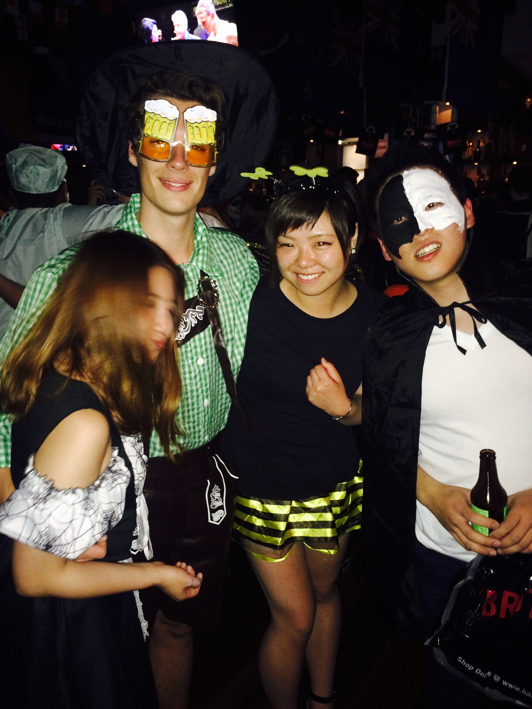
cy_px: 354
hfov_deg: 48.2
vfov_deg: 61.7
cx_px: 266
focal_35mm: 29
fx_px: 594
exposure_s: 1/17
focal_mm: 4.15
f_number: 2.2
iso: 250
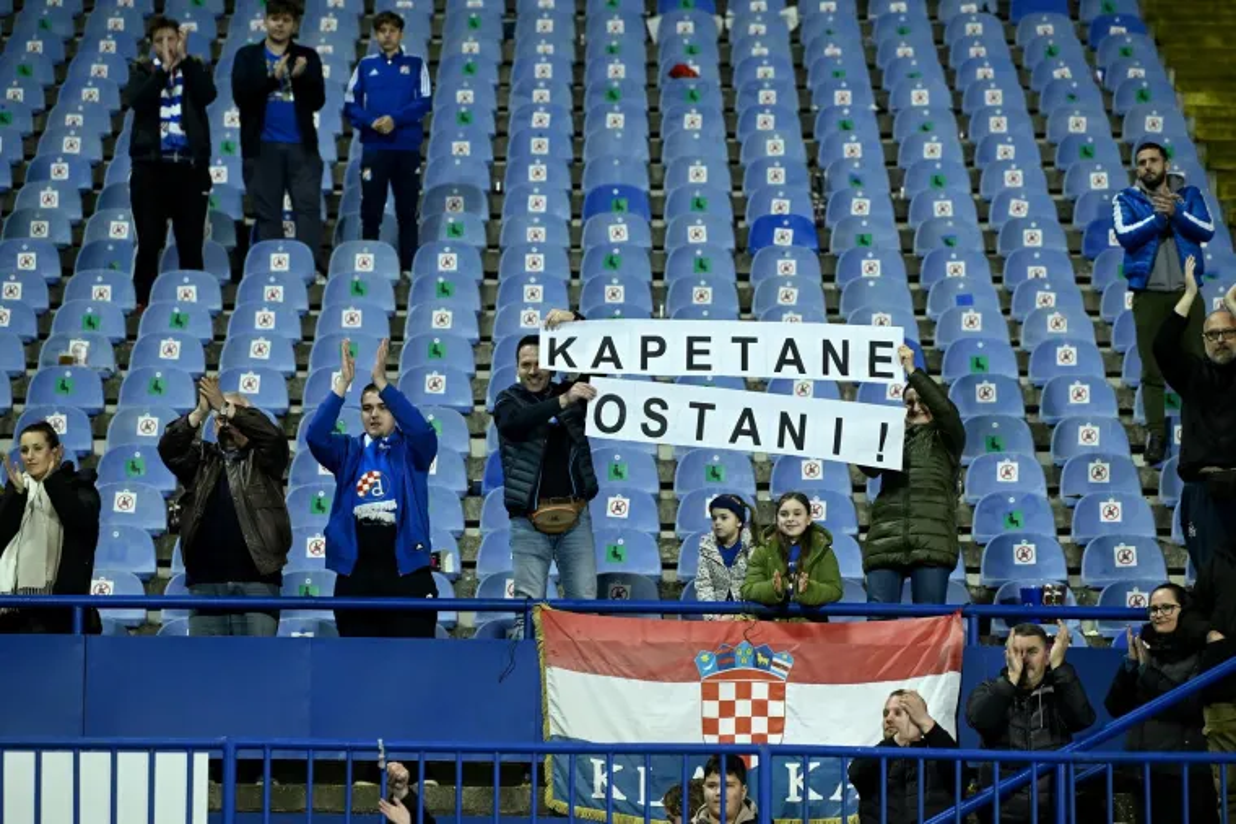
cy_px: 412
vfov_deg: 6.9
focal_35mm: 200
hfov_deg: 10.3
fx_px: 6868
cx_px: 618
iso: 4000
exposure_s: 1/320
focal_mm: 200
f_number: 4
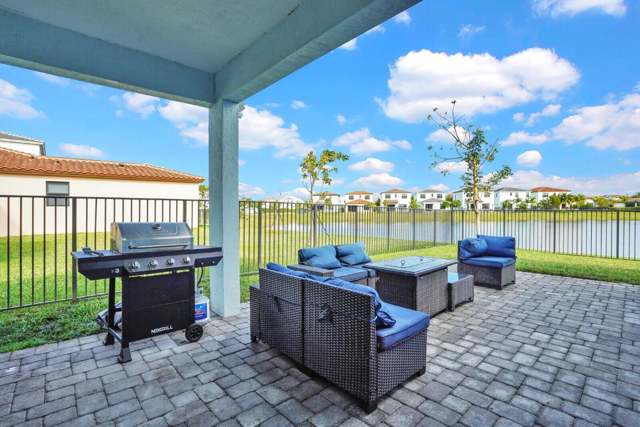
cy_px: 214
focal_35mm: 16
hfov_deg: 96.7
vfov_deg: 73.7
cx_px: 320
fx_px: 284
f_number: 8
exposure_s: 1/800
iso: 800
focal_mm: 16
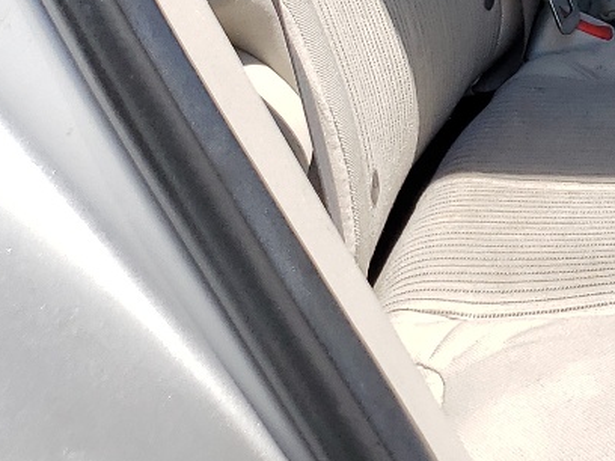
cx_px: 799
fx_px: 1812
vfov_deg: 12.8
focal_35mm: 102
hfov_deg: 18.0
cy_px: -432
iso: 50
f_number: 1.5
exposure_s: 1/1667
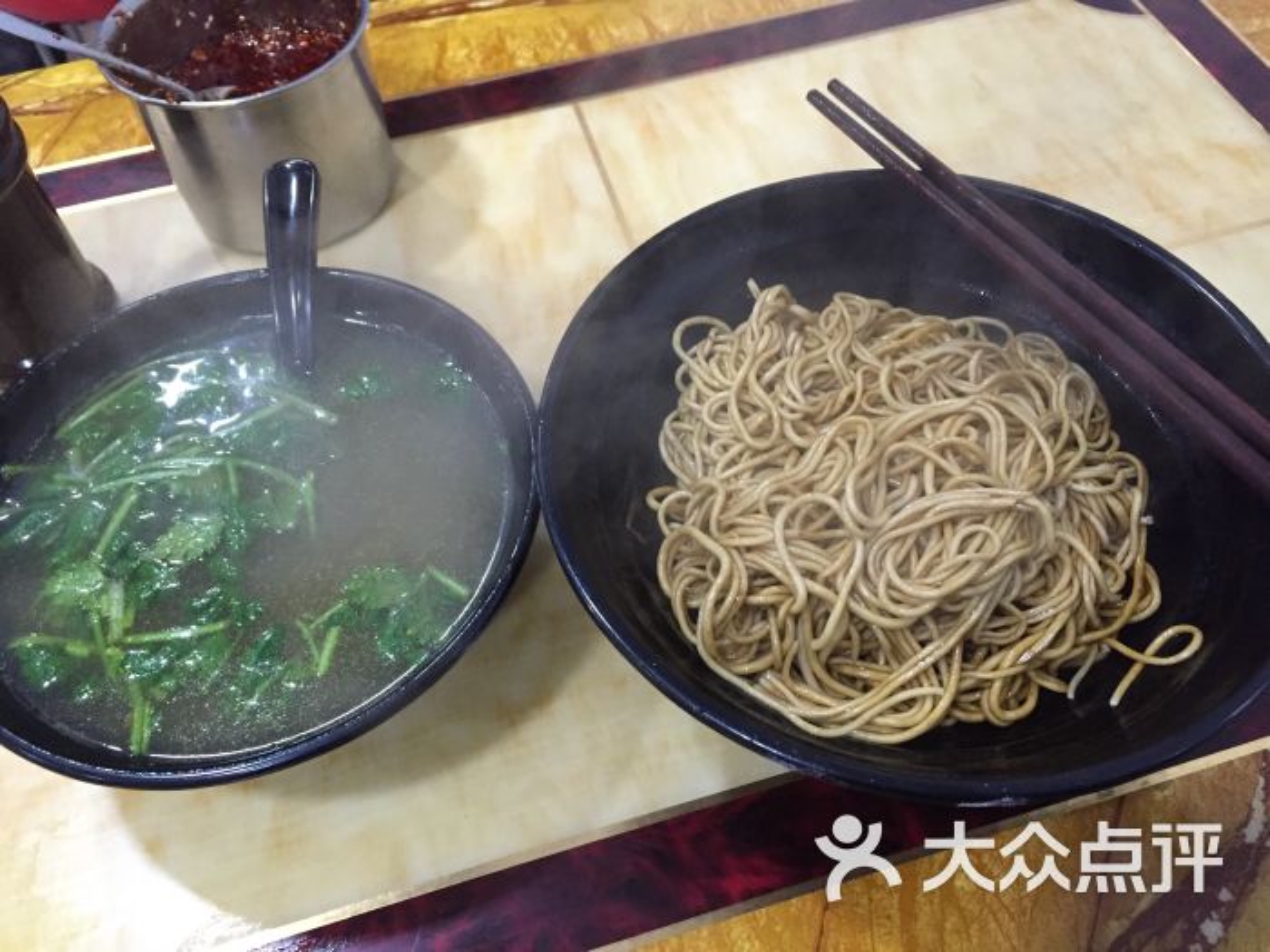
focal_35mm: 29
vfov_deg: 48.2
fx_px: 1064
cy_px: 476
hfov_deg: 61.7
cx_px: 635
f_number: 2.2
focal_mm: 4.15
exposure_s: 1/30
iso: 200
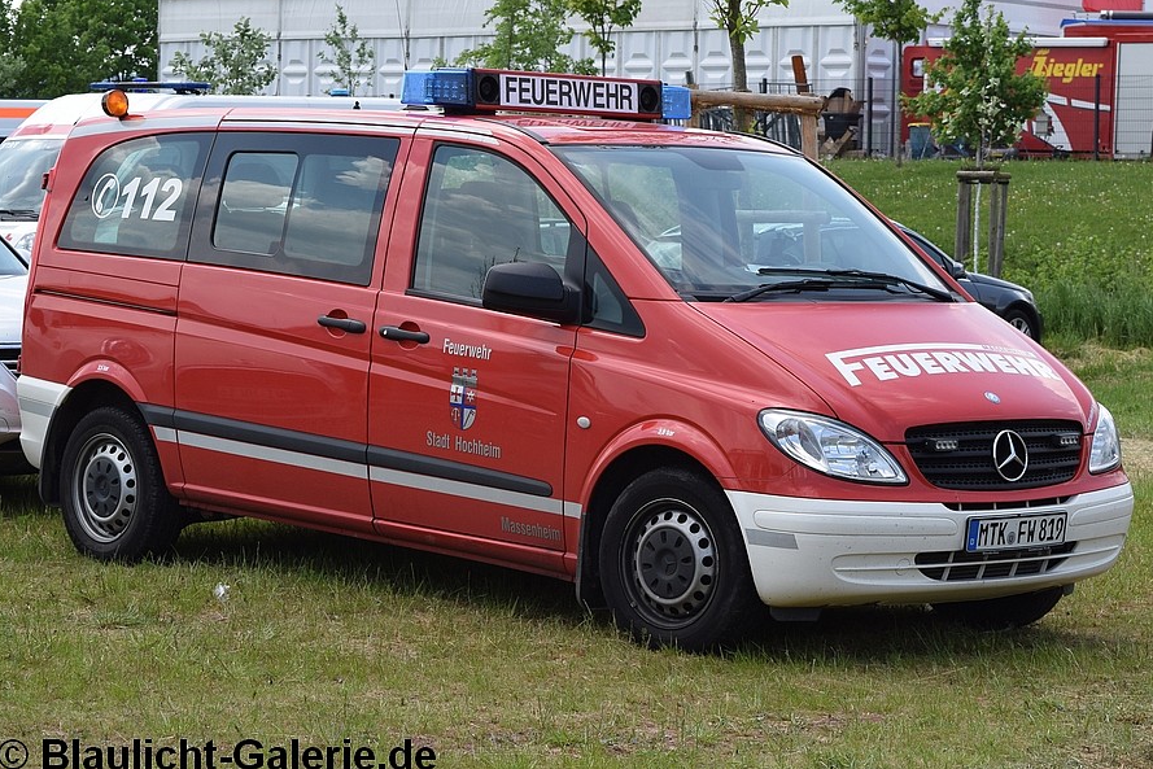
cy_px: 385
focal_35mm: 84
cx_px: 577
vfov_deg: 16.4
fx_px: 2675
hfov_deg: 24.3
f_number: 9
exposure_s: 1/320
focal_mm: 55
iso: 200
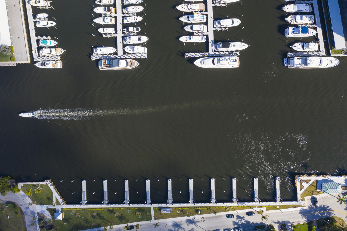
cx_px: 174
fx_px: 270
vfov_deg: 46.4
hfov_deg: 65.5
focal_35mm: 28
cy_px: 116
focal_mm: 10.26
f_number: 5
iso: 100
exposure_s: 1/640
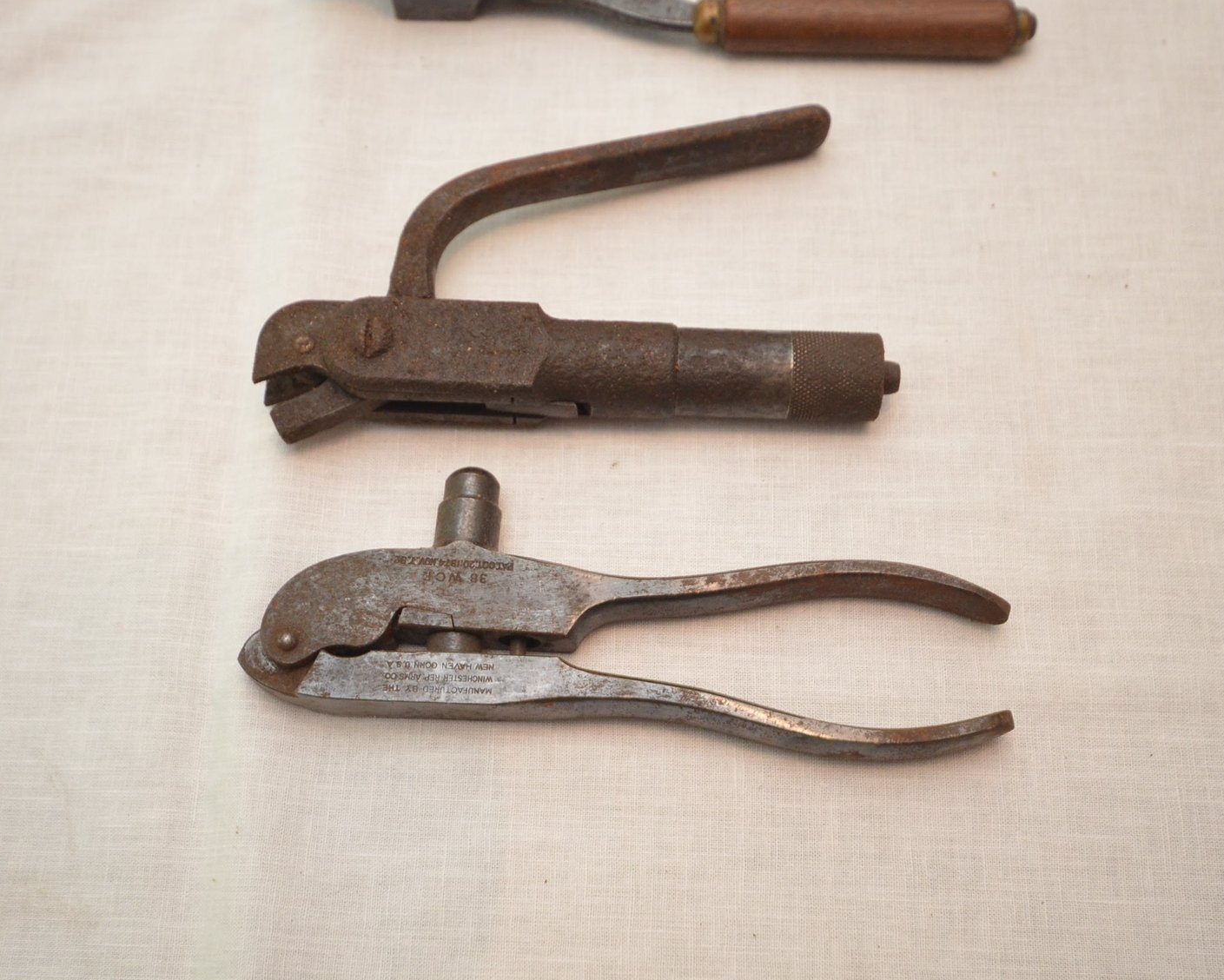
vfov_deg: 36.5
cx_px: 536
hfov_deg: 44.7
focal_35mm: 41
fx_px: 1486
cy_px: 492
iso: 1600
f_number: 4.5
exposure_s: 1/60
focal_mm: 24
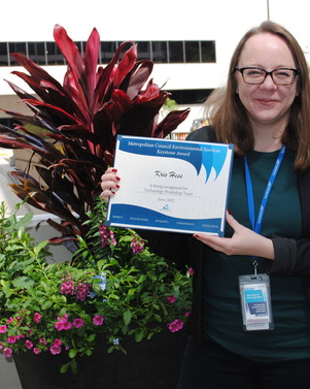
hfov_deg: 23.7
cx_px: 199
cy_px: 196
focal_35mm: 64
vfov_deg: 29.6
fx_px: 735
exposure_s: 1/200
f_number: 5.6
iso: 100
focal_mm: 30
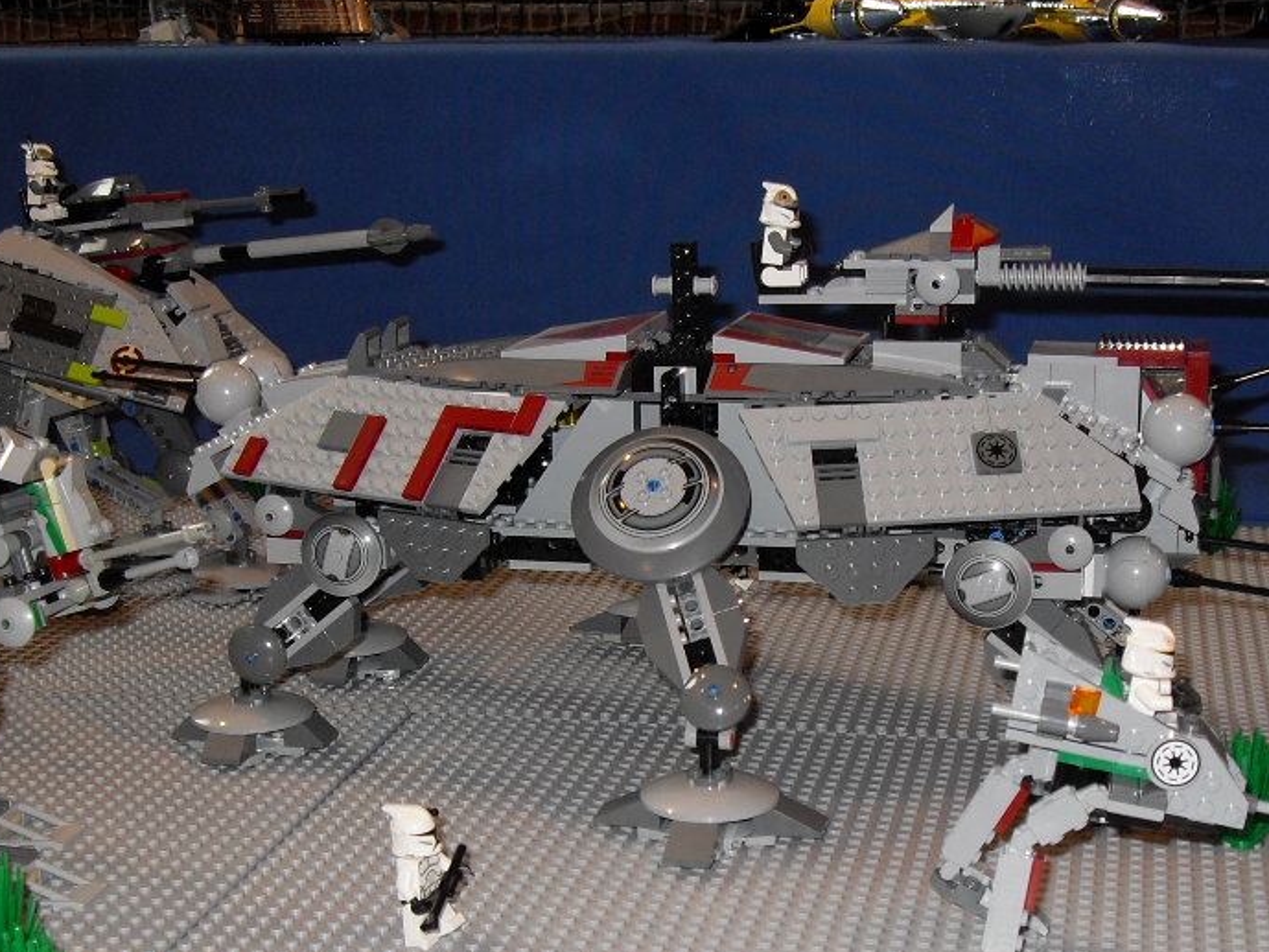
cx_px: 829
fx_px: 2017
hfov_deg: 34.7
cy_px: 656
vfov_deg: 26.4
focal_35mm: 55
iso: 100
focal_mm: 6.3
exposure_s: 1/45
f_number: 2.8
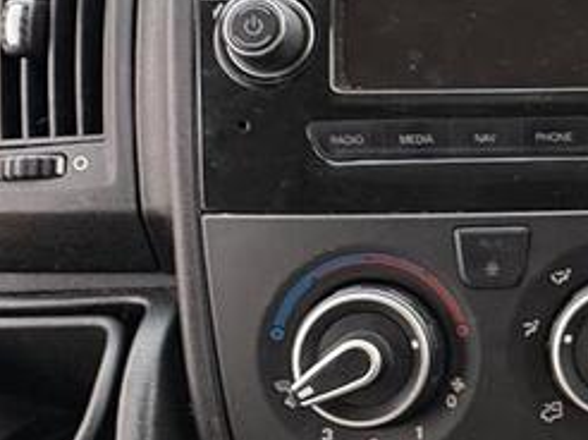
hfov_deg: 31.5
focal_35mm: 51
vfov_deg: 28.4
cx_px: 705
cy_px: 172
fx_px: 865
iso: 200
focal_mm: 2.22
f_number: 2.2
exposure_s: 1/88
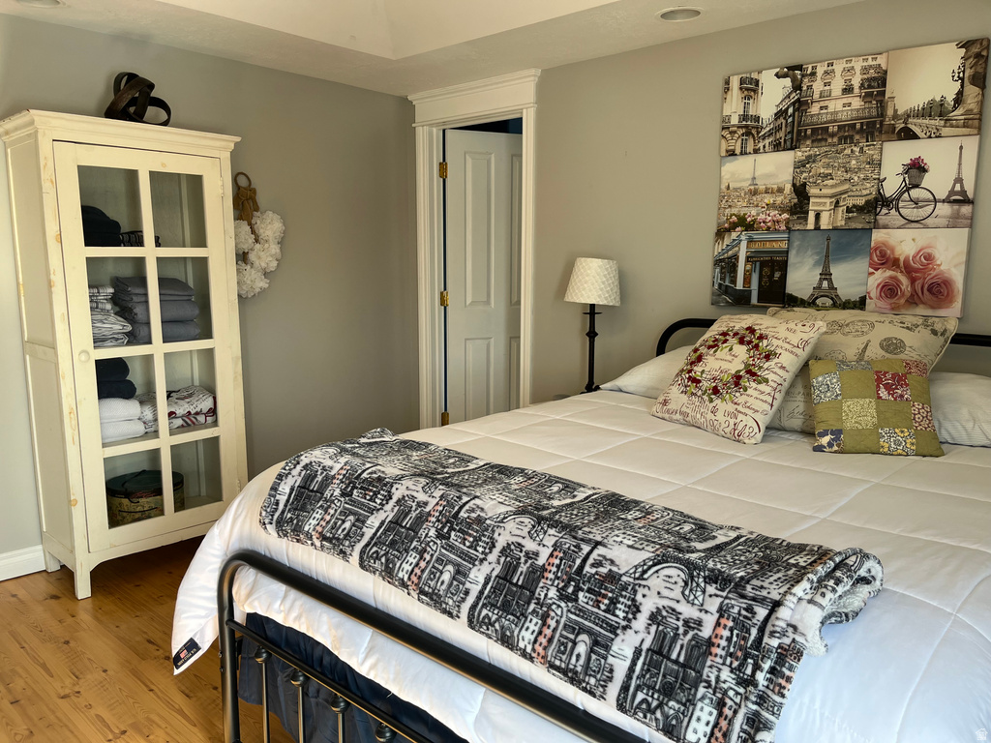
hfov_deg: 67.3
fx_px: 744
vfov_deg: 53.1
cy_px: 372
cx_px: 496
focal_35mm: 26
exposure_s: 1/120
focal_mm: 5.1
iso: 40
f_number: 1.6
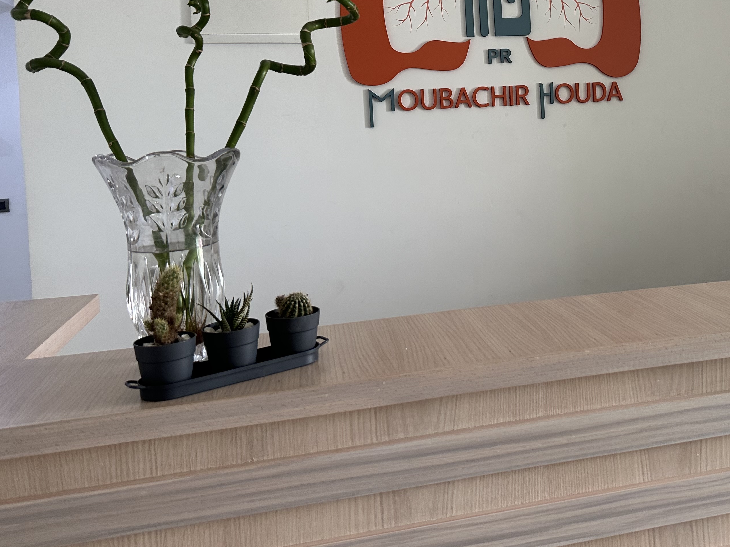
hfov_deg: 47.8
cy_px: 131
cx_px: 511
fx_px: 801
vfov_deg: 36.8
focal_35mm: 38
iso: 160
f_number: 1.78
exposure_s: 1/121
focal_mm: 6.86
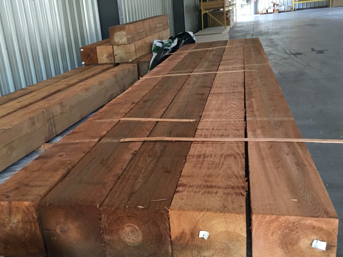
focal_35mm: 38
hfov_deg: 48.6
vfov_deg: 37.7
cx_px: 131
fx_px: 376
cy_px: 131
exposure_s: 1/30
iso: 80
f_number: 2.2
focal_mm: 4.15
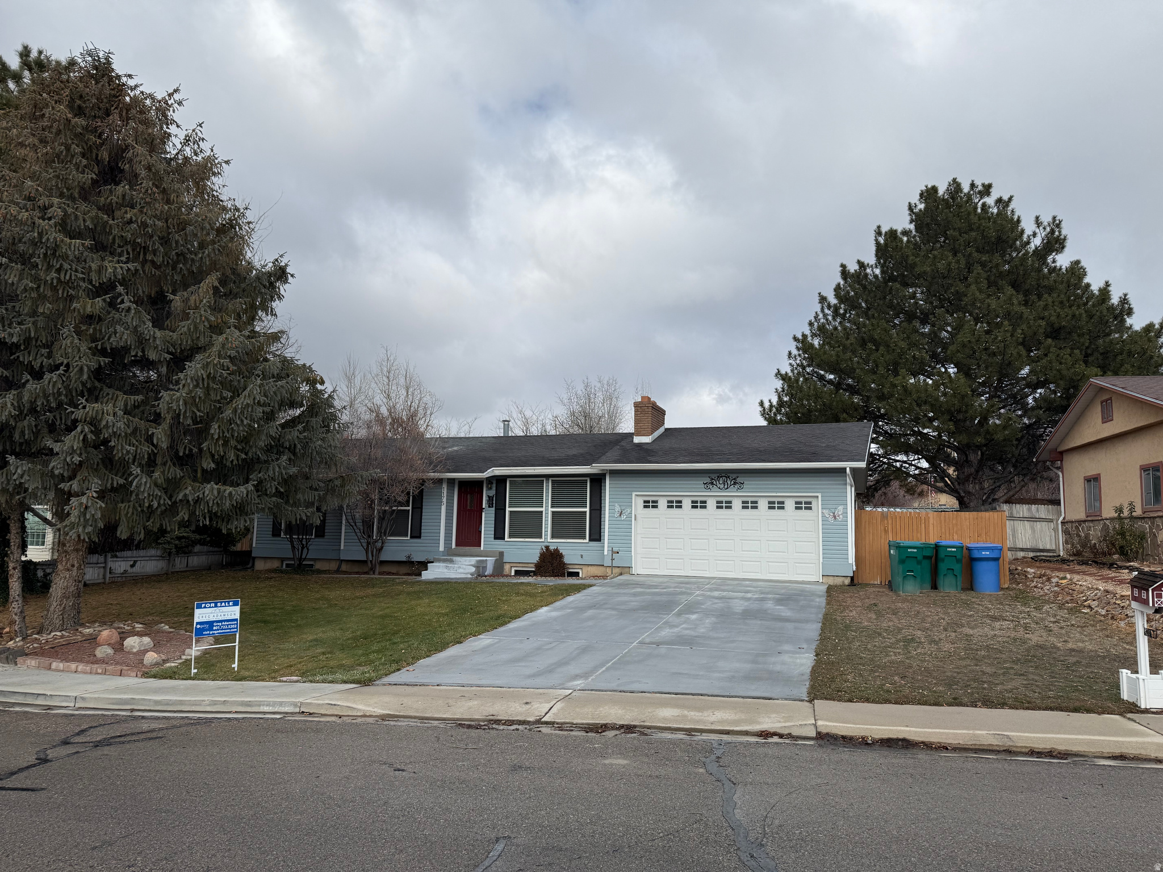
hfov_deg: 71.6
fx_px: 806
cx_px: 582
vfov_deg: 56.8
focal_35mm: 24
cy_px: 436
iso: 80
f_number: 1.78
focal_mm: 6.76
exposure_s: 1/4975
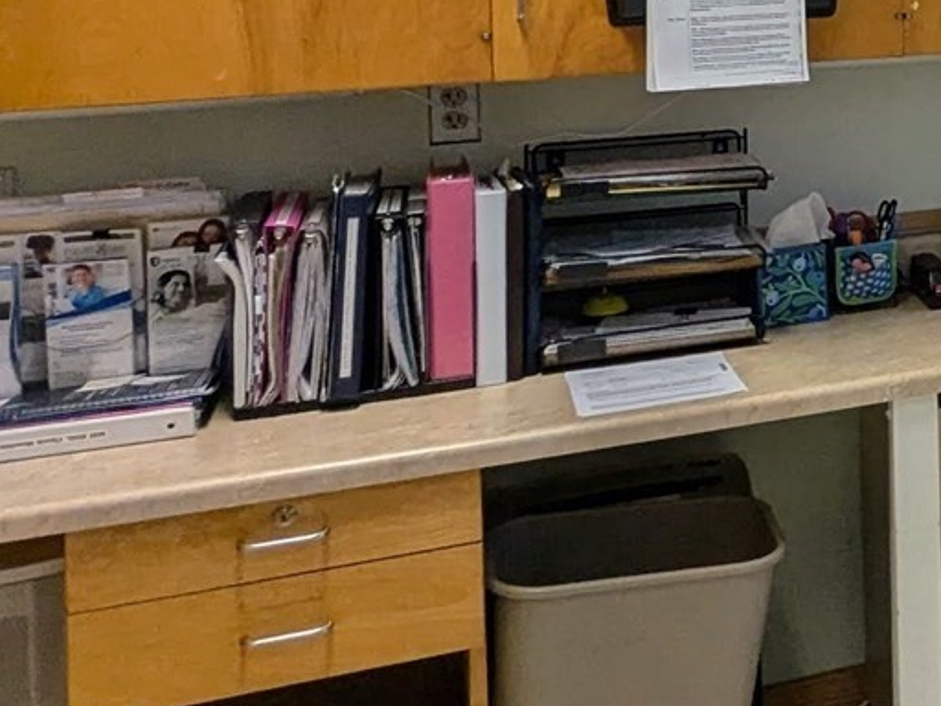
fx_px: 1740
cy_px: -70
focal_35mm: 64
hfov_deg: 22.0
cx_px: 1586
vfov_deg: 21.7
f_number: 2.2
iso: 81
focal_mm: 2.35
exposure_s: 1/60
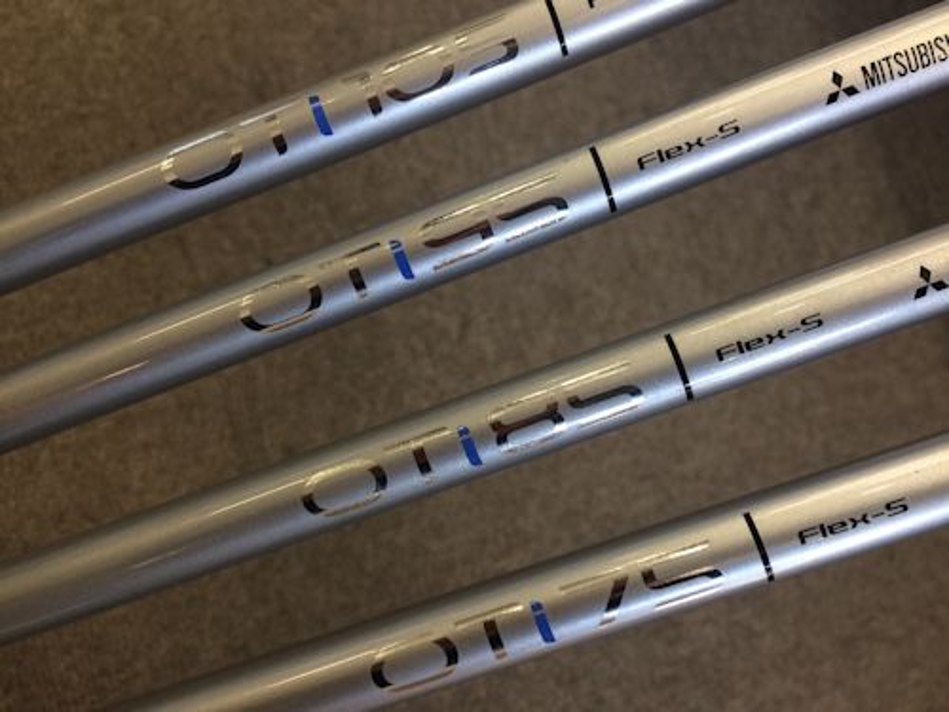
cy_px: 356
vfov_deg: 48.2
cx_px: 474
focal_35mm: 29
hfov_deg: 61.7
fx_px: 795
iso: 40
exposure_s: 1/33
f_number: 2.2
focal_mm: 4.15
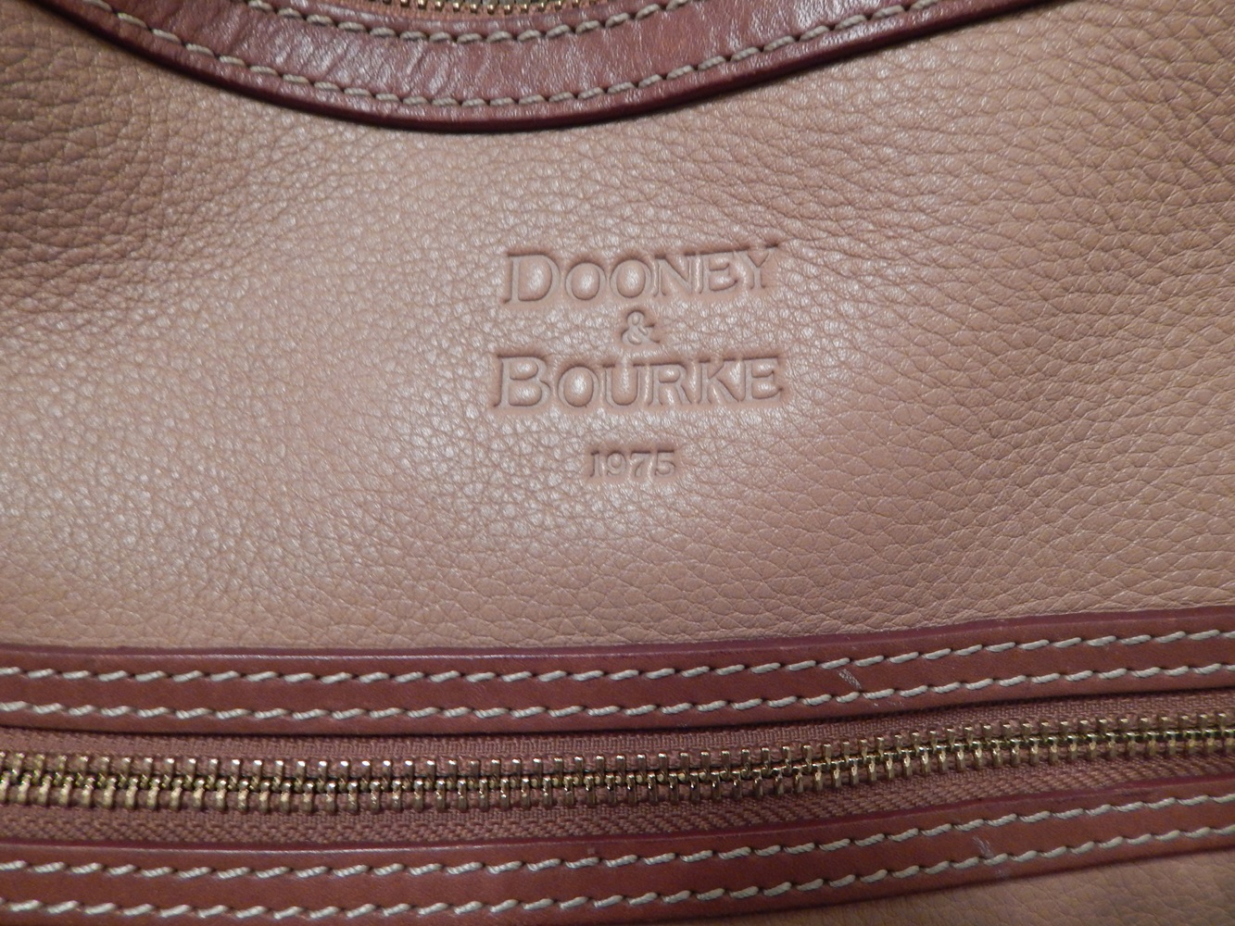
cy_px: 463
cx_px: 618
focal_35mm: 23
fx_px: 821
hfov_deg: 73.9
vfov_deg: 58.9
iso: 400
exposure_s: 1/13
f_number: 3
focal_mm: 4
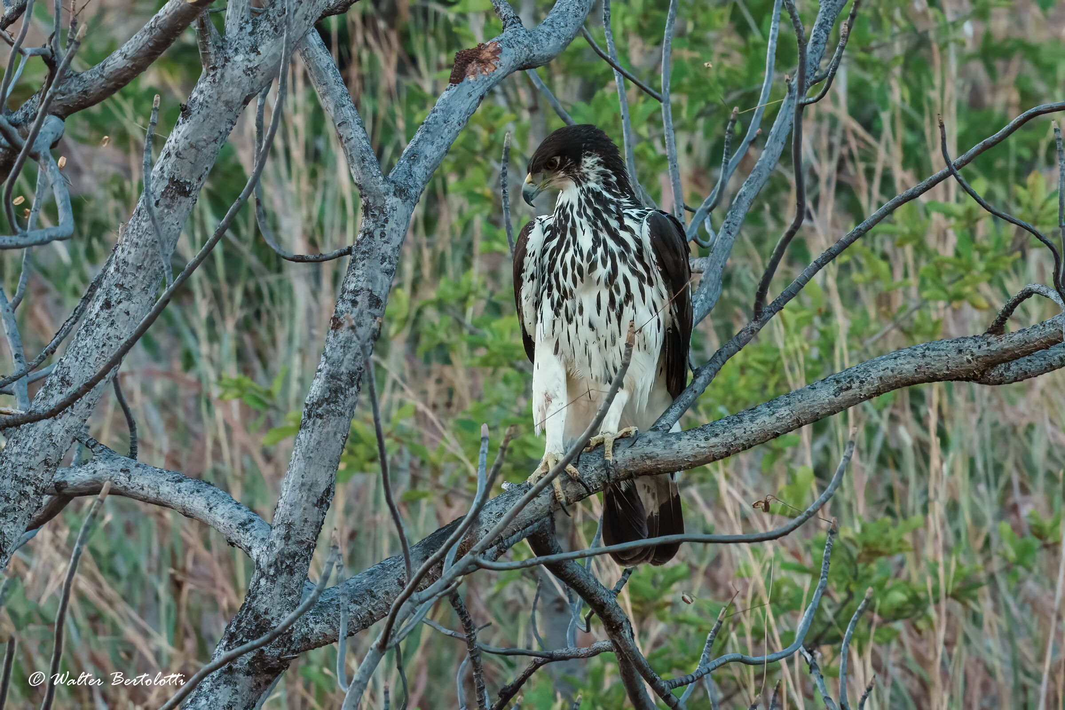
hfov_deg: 3.7
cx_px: 532
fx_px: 16565
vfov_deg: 2.5
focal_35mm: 560
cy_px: 355
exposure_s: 1/500
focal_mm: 560
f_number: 9
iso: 2000
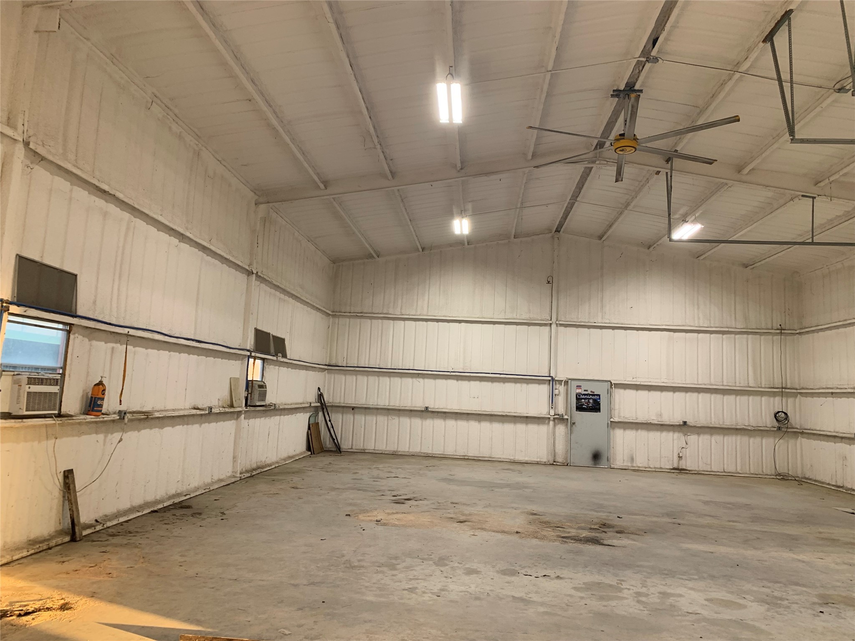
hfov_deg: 67.3
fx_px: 642
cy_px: 320
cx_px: 428
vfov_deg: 53.1
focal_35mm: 26
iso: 80
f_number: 1.8
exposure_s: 1/121
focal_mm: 4.25
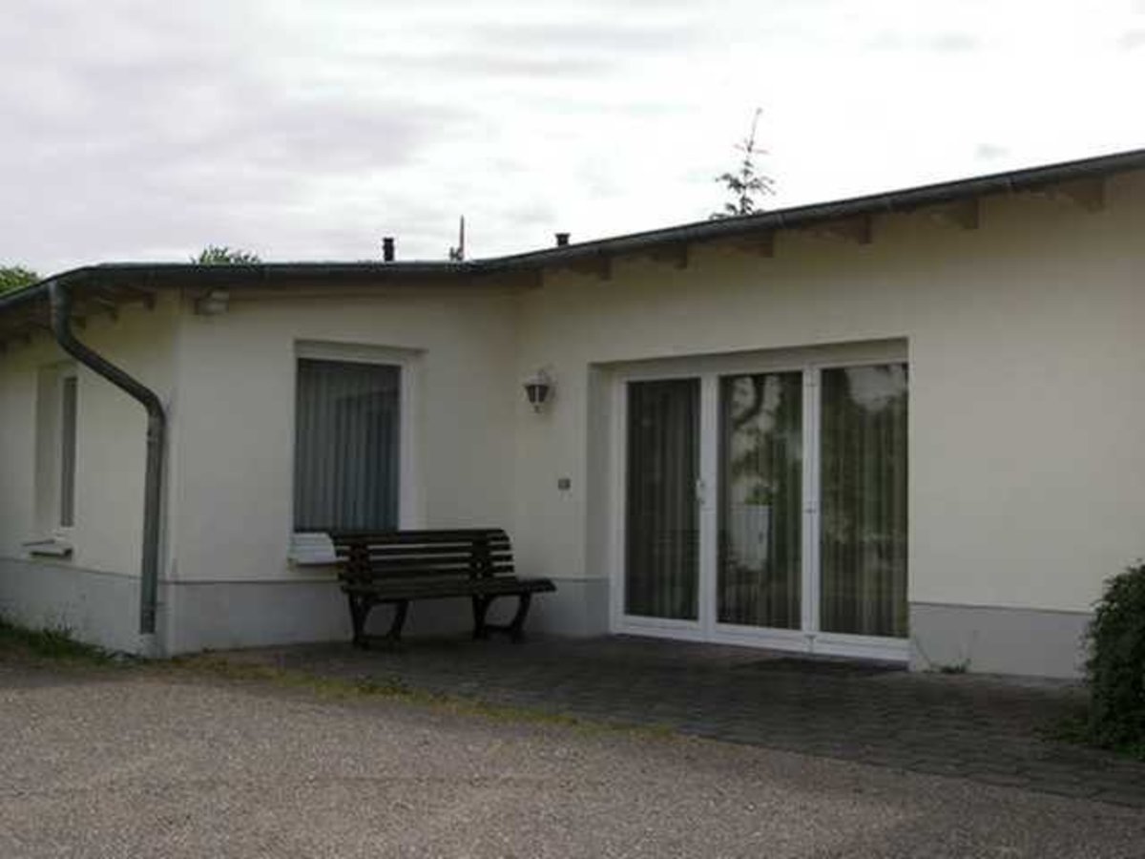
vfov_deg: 32.9
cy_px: 430
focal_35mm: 44
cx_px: 572
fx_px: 1455
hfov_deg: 42.9
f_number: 3.6
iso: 50
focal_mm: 9.2
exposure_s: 1/800
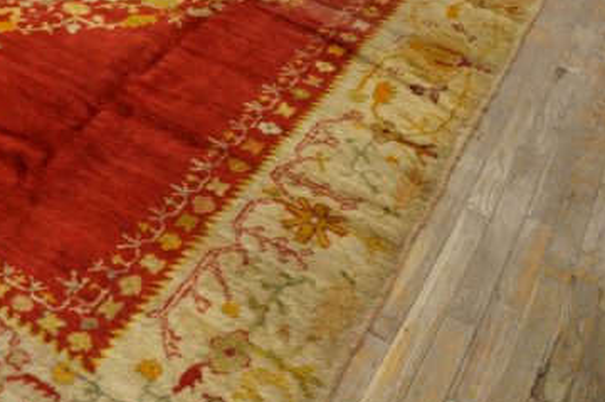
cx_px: 108
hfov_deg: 41.5
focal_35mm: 45
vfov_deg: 29.4
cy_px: 115
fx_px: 755
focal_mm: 18
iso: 640
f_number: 4
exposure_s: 1/60
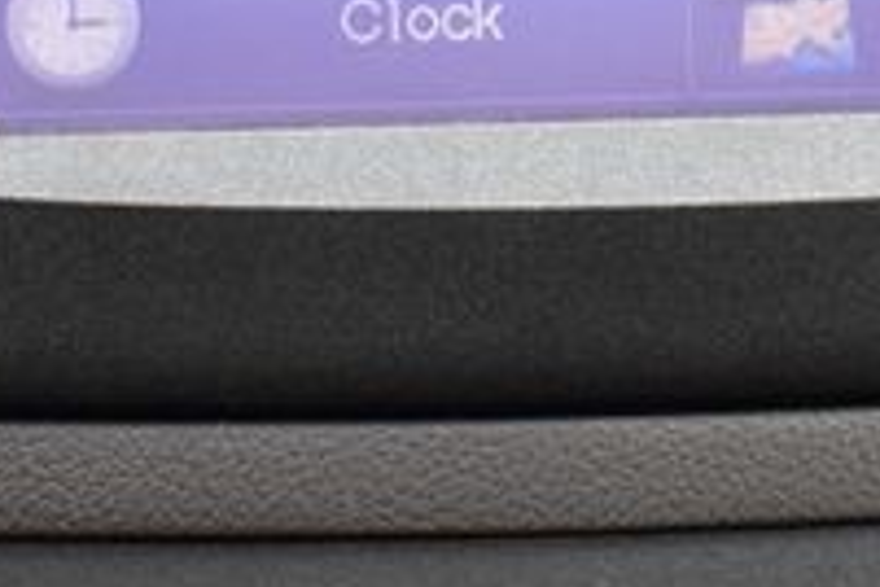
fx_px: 3495
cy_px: -44
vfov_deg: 9.5
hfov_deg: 14.3
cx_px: 639
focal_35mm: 143
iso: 400
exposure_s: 1/50
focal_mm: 30
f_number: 8
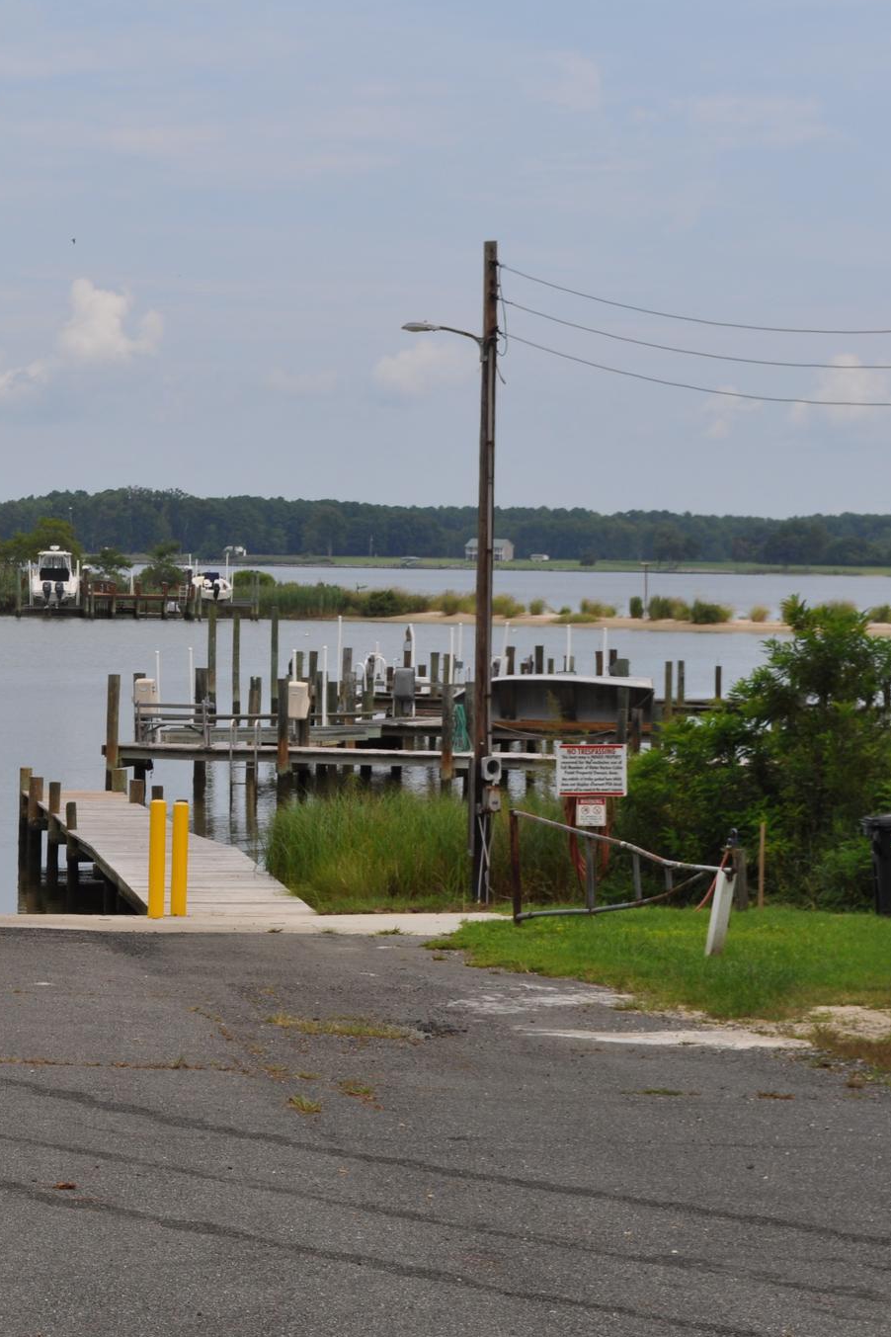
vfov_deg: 16.4
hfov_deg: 10.8
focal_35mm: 125
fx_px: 4631
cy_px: 667
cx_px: -106
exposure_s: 1/400
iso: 200
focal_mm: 55
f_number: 9
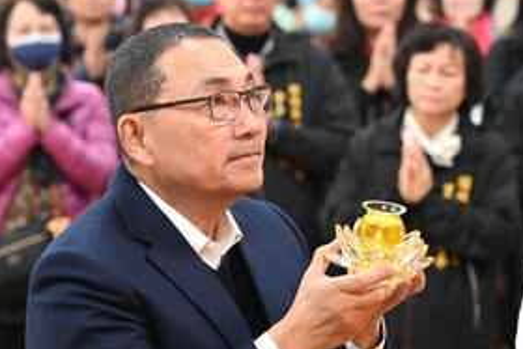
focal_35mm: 123
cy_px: 135
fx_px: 1788
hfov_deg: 16.6
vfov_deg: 11.2
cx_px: 310
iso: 3600
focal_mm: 86
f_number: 4
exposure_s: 1/125
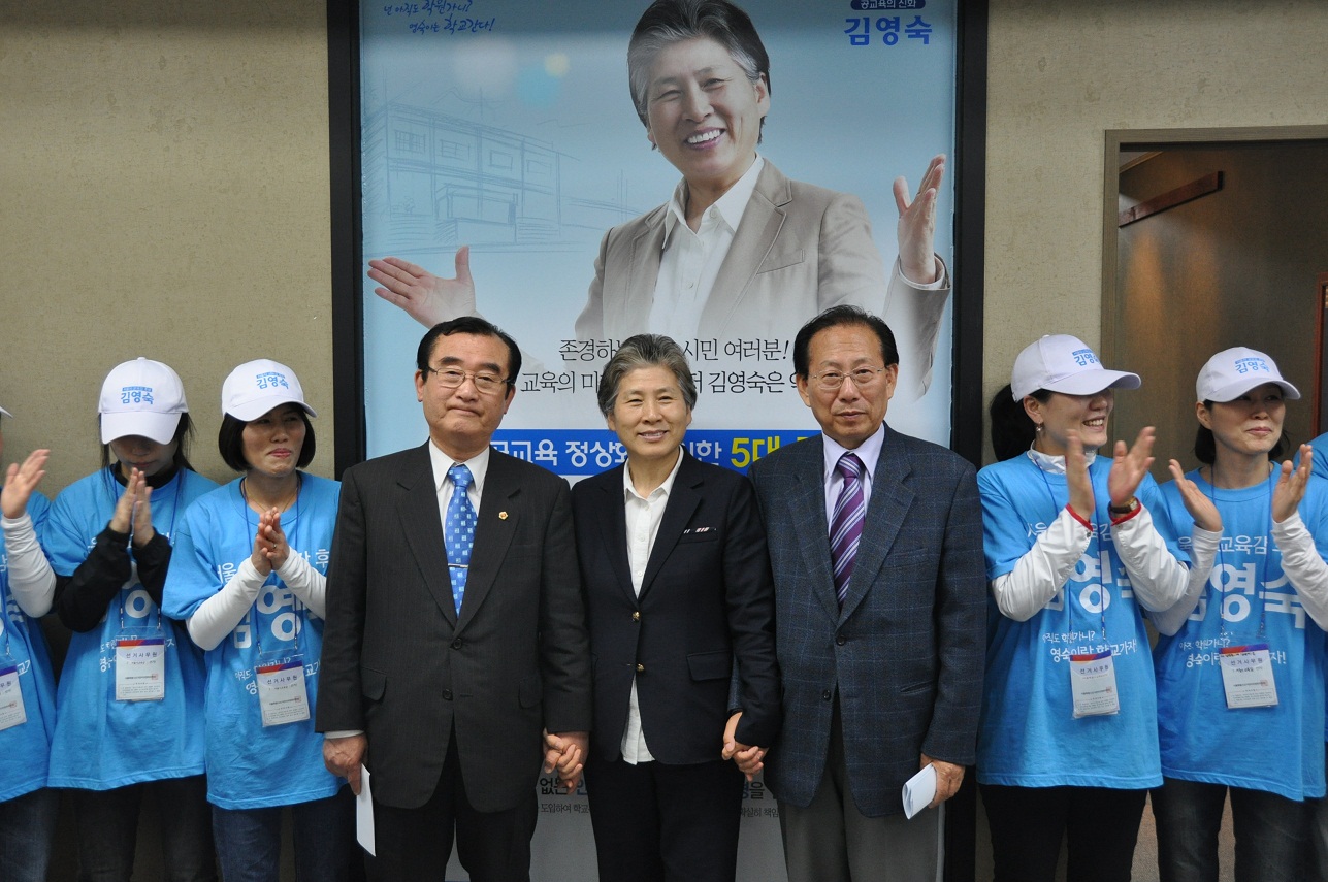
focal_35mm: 39
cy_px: 441
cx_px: 664
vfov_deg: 34.1
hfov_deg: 49.6
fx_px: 1437
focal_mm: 26
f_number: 3.8
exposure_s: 1/100
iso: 800
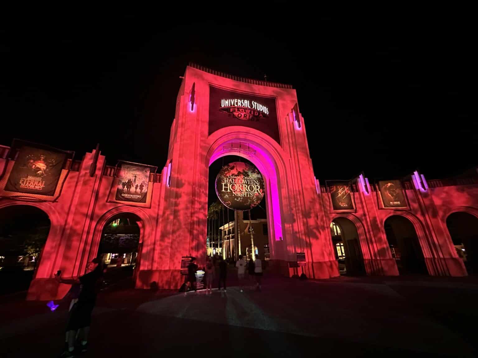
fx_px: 193
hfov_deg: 102.1
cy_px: 179
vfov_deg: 85.7
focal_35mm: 14
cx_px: 239
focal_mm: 2.22
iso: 1600
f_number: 2.2
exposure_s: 1/35
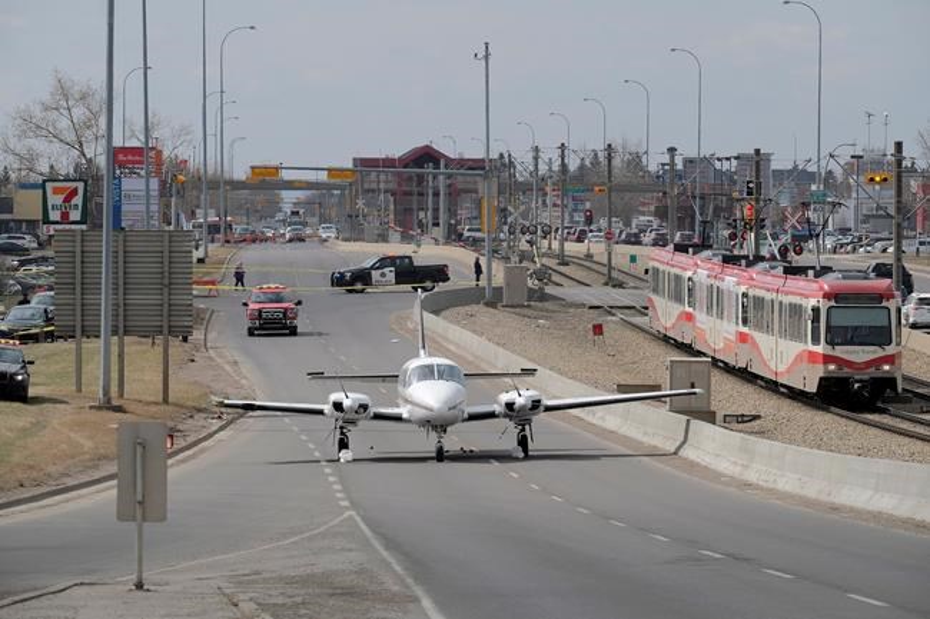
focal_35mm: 223
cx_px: 465
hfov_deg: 9.2
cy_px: 310
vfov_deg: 6.2
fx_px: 5759
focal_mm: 148.5
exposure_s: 1/640
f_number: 8
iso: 200
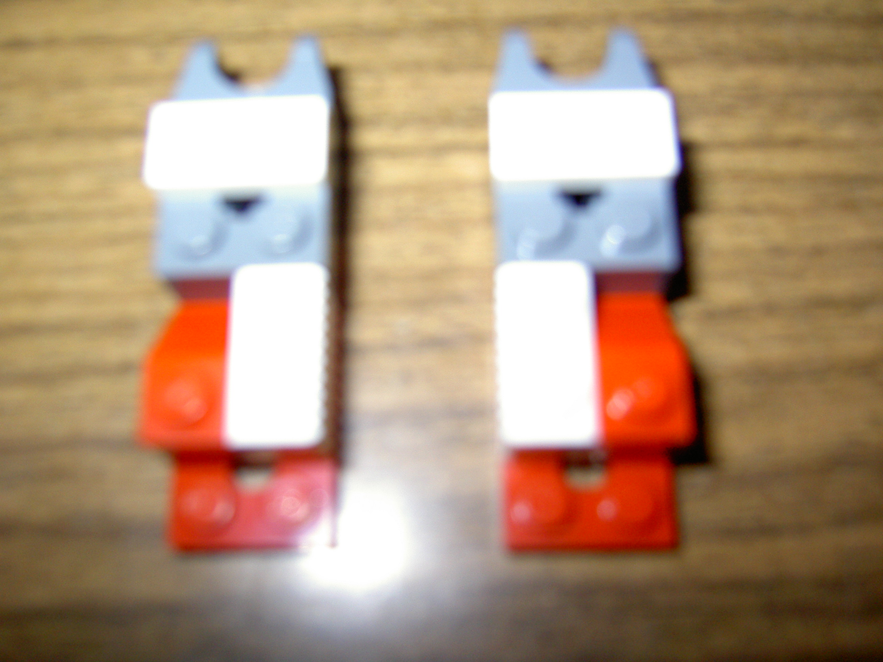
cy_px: 331
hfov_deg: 54.0
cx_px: 442
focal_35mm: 34
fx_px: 867
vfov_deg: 41.8
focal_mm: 5.6
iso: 100
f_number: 2.8
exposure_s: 1/60
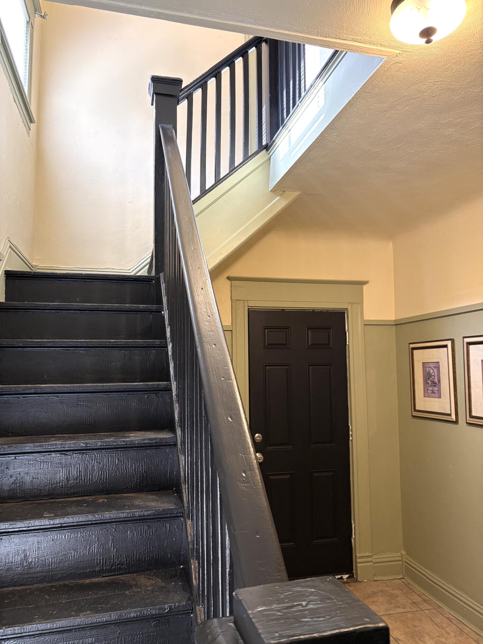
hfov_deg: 53.1
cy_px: 322
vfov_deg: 67.3
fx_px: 484
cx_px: 242
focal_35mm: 26
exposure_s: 1/60
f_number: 1.6
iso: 125
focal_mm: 5.96
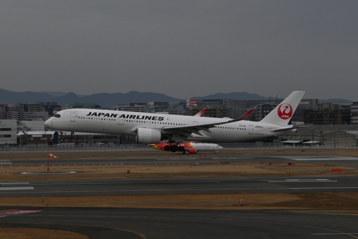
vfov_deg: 10.8
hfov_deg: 16.1
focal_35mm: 127
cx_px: 179
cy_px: 120
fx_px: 1263
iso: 200
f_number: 6.3
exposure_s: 1/640
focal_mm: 85
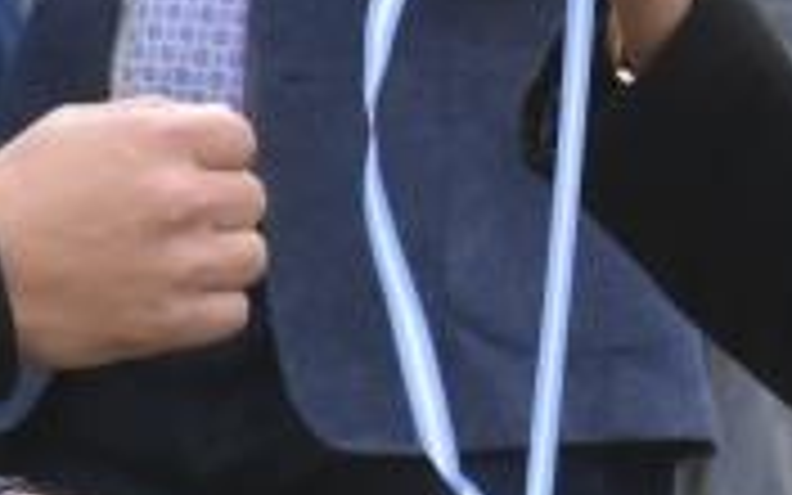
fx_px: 18195
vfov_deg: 1.6
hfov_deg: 2.5
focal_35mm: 843
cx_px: 1071
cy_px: 209
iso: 1600
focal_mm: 95
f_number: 11
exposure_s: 1/500
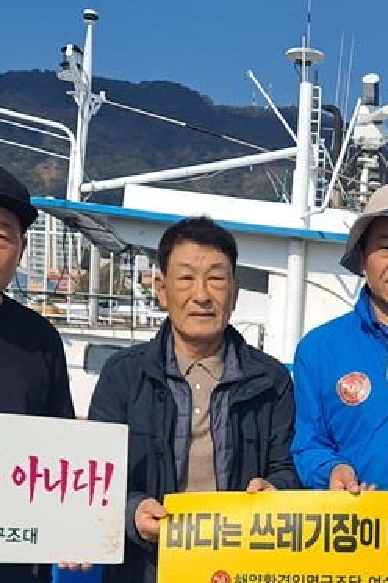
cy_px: 505
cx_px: 307
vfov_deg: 29.1
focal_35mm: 67
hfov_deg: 20.1
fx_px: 1085
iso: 25
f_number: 1.8
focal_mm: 5.23
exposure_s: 1/1757
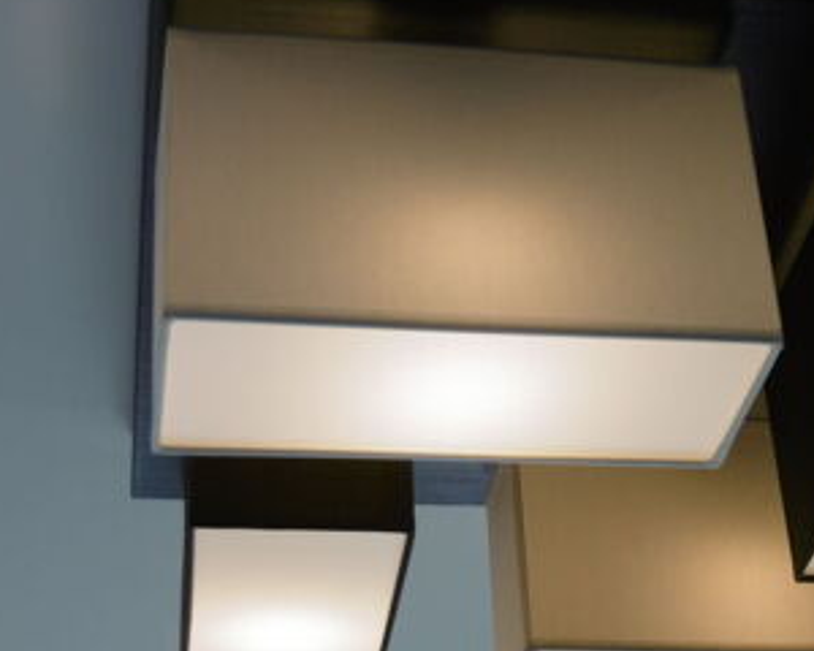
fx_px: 2216
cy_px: 404
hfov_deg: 20.7
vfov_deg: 16.7
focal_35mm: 92
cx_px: 589
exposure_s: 1/250
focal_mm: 10.5
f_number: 4.2
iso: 100
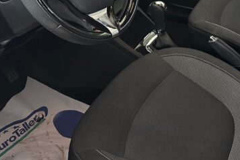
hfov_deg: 34.7
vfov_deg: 22.9
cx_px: 187
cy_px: -14
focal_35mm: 56
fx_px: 373
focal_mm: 6.86
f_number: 1.78
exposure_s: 1/60
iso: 250
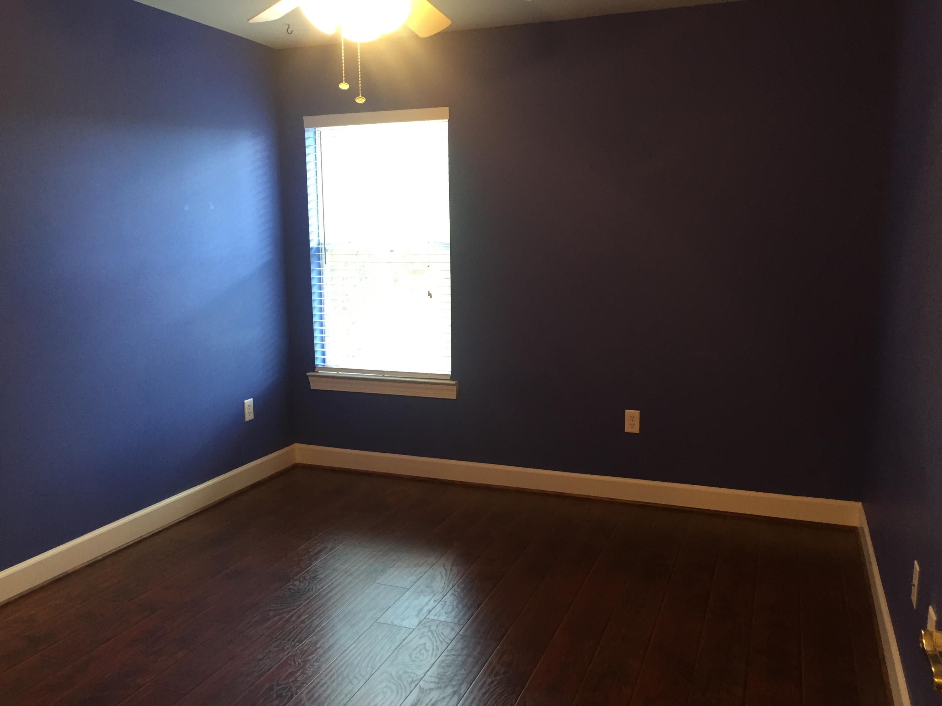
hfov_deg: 61.7
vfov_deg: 48.2
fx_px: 789
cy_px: 353
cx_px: 471
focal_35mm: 29
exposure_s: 1/30
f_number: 2.2
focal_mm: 4.15
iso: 100
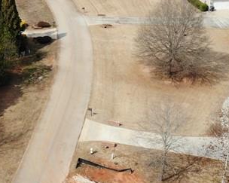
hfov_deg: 22.8
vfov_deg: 18.7
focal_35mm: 79
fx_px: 535
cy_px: -12
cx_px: -19
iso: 100
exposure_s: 1/970
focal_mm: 4.5
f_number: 2.8
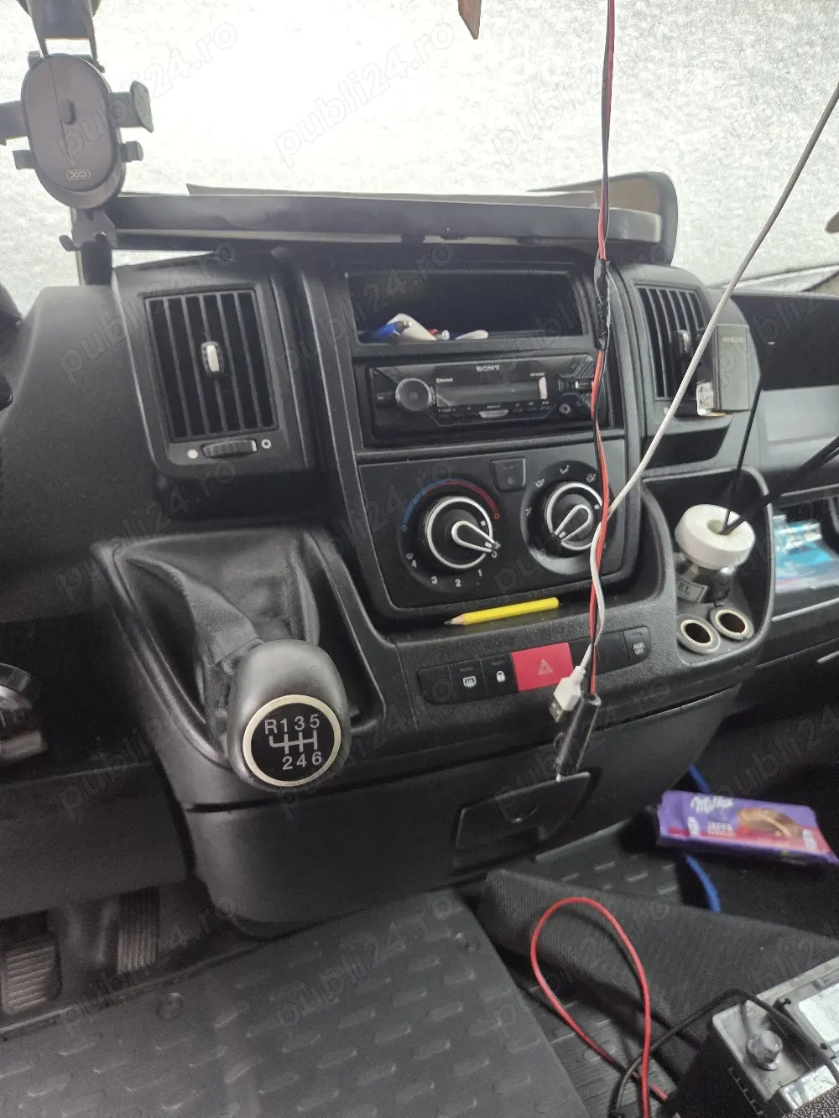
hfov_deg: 58.9
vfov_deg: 73.9
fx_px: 743
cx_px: 420
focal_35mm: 23
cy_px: 559
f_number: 1.8
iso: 320
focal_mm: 5.4
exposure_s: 1/101
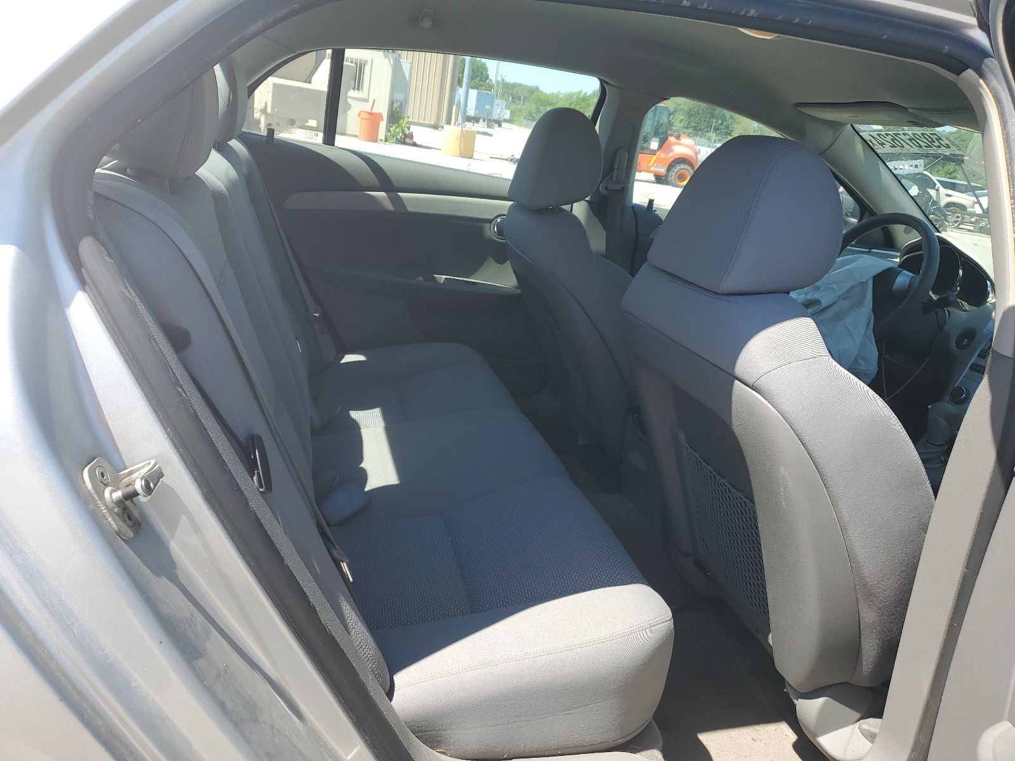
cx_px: 508
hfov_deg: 67.3
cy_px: 380
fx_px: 762
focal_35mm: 26
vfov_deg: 53.1
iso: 50
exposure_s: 1/909
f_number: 1.5
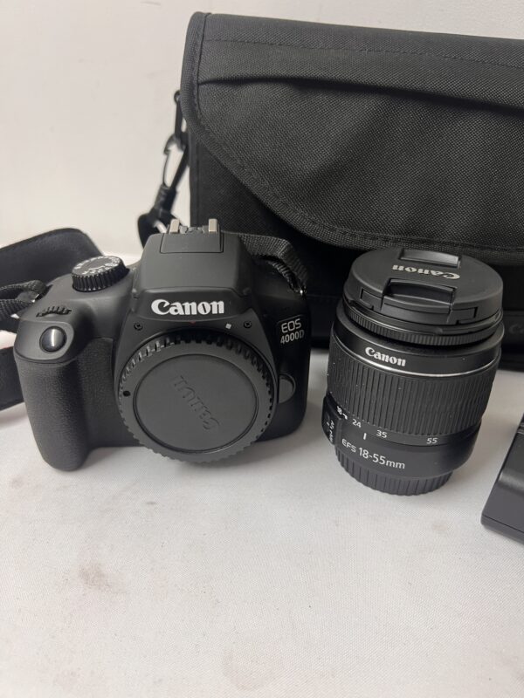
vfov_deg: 67.3
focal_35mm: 26
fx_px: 525
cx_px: 262
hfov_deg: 53.1
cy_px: 349
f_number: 1.5
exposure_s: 1/50
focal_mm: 5.7
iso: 100
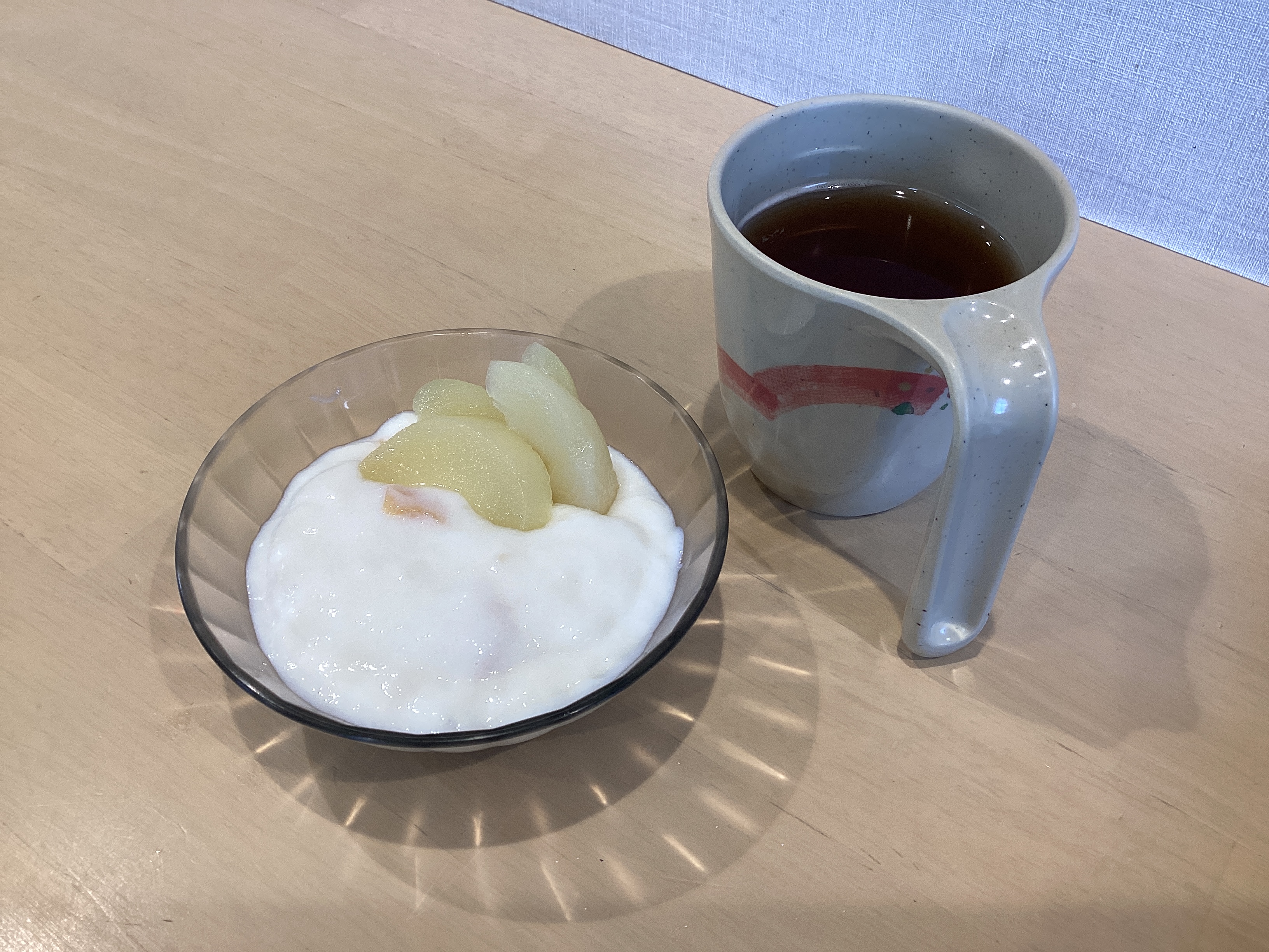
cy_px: 476
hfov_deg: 58.4
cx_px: 634
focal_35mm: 31
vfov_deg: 45.4
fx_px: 1136
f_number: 2.4
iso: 64
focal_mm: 3.3
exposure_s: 1/50
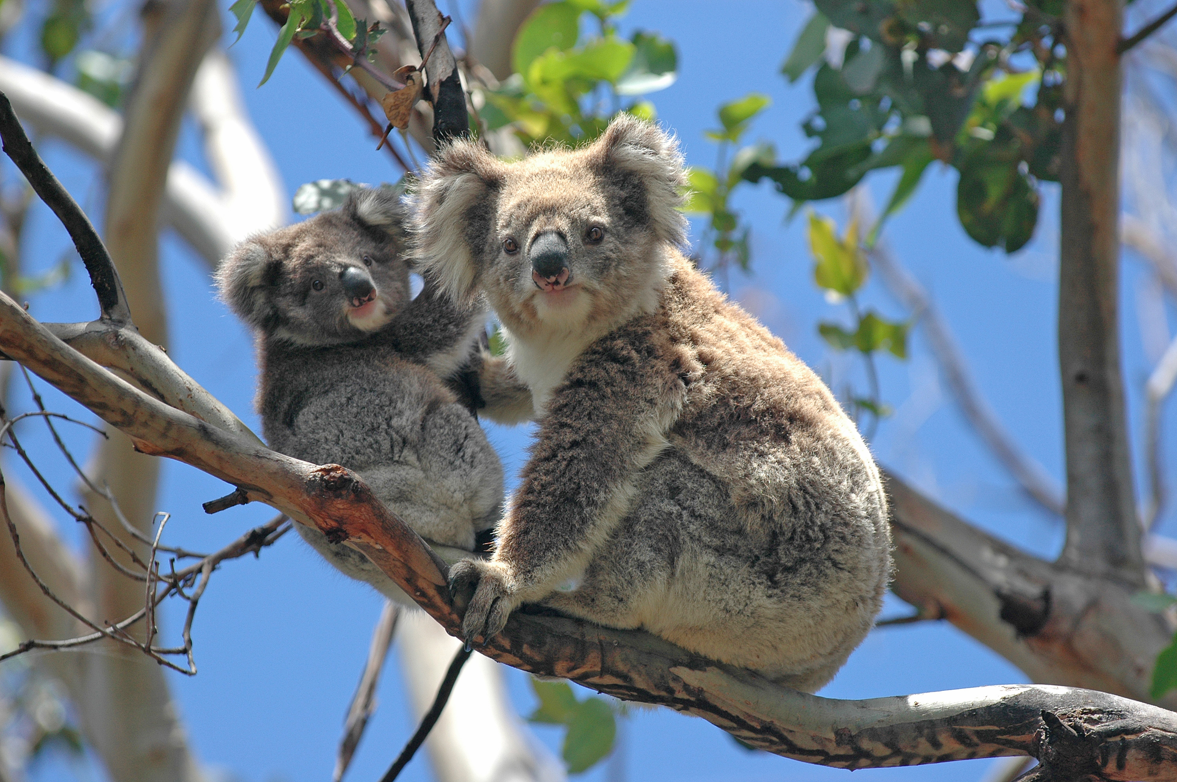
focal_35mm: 300
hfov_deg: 6.9
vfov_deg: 4.6
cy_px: 391
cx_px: 588
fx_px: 9800
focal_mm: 200
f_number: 5.6
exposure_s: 1/400
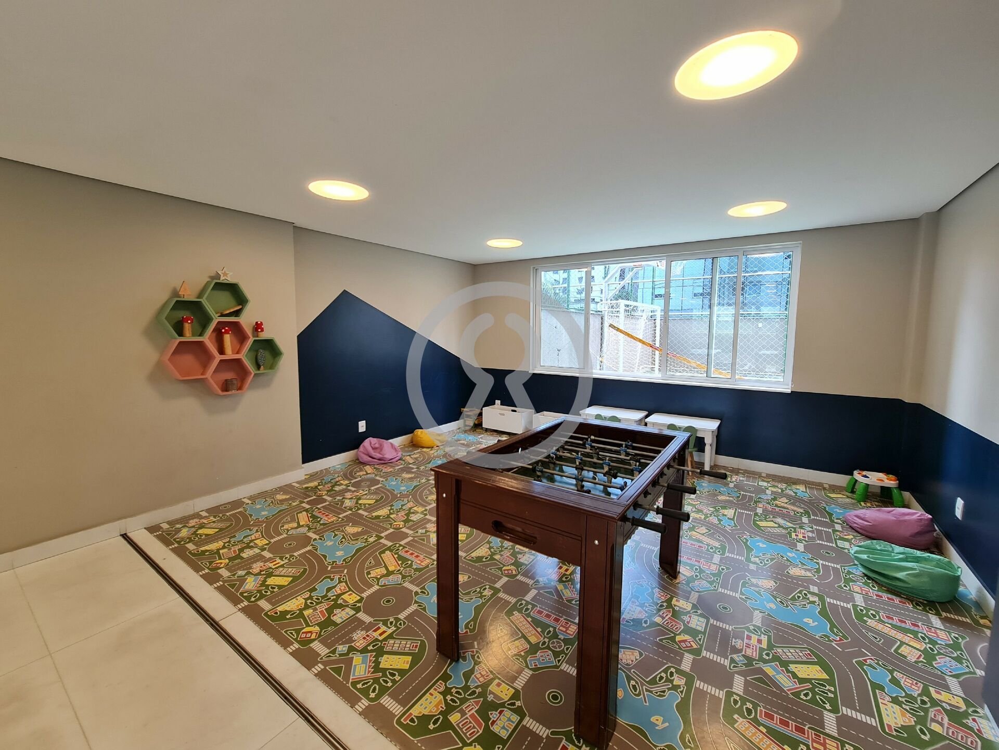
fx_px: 375
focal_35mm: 13
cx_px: 500
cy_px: 375
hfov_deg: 106.2
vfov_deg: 89.9
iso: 125
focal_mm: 2.2
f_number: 2.2
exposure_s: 1/60
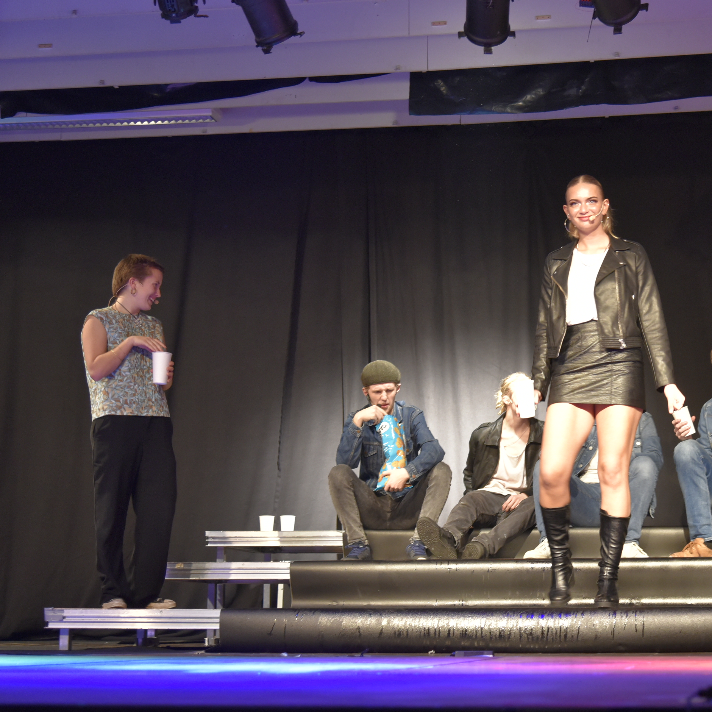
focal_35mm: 68
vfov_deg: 25.4
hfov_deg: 25.1
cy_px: 366
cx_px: 513
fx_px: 1582
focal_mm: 50
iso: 2000
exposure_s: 1/30
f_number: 4
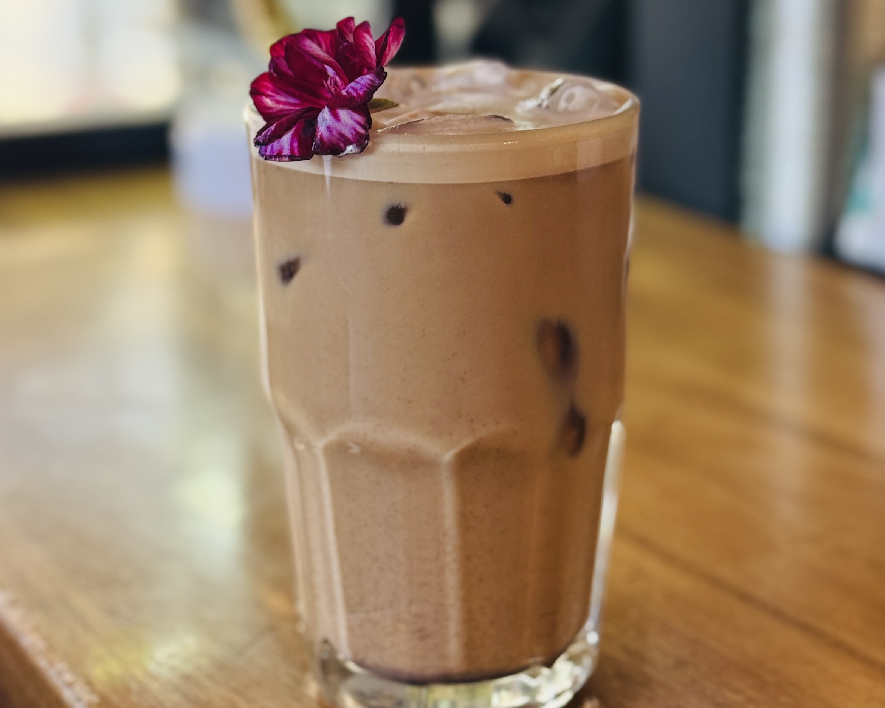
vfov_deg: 23.9
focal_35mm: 63
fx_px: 1650
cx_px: 445
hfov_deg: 30.0
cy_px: 162
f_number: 1.78
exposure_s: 1/78
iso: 100
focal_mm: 6.76
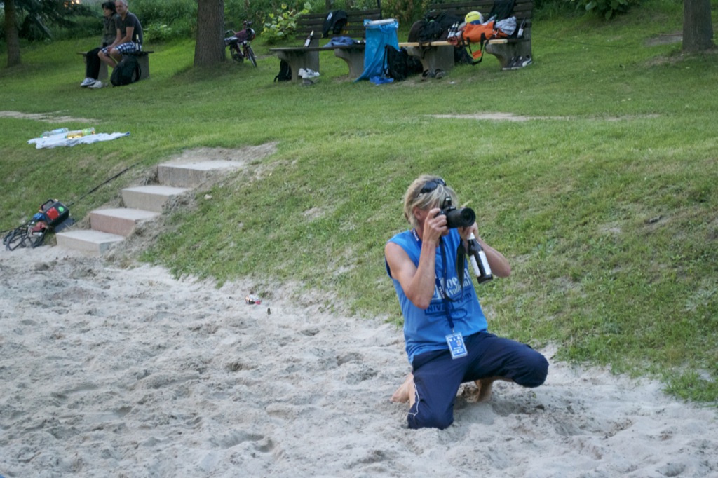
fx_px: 1645
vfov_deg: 16.5
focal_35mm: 82
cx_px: 359
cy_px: 239
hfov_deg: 24.6
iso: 3200
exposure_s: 1/80
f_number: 5.6
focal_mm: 55
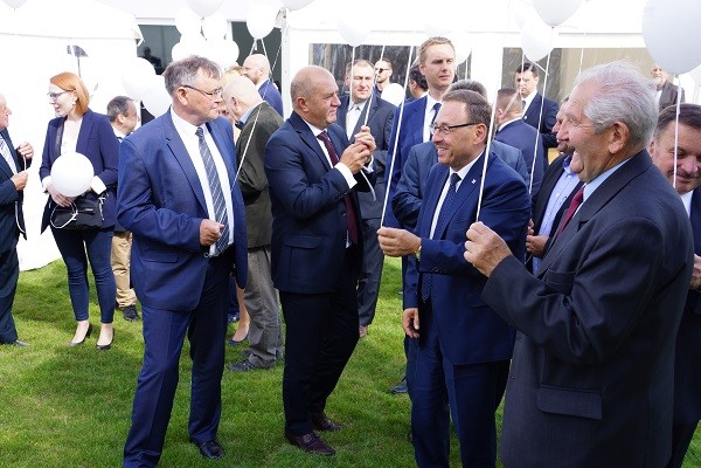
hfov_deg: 46.4
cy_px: 234
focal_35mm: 42
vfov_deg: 31.9
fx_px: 818
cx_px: 350
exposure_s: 1/80
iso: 100
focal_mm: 28
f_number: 6.3
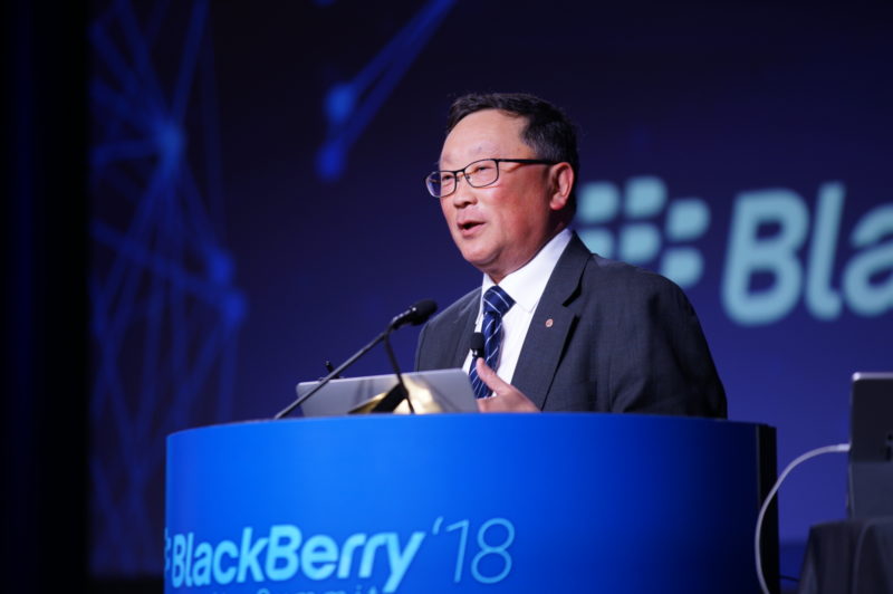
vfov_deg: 7.2
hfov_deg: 10.8
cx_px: 446
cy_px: 297
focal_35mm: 190
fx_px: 4709
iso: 800
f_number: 2.8
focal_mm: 190
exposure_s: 1/125
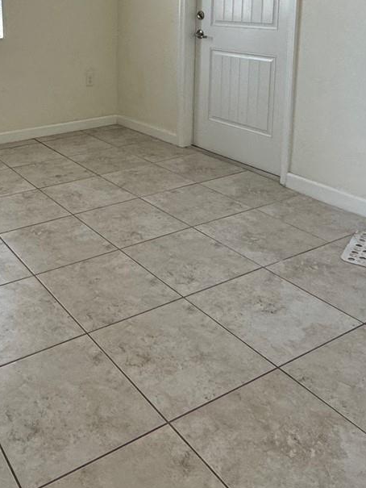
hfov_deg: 36.6
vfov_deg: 47.1
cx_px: 48
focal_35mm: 37
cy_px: 90
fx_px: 521
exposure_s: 1/99
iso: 200
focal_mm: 2.22
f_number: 2.2
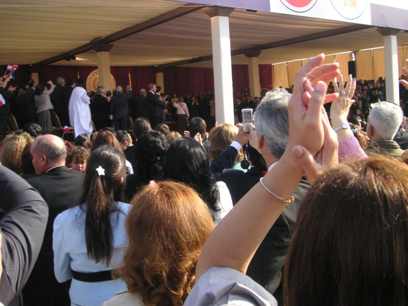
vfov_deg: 34.3
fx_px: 495
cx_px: 194
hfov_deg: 44.8
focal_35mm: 42
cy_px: 144
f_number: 2.8
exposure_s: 1/250
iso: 50
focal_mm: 6.1
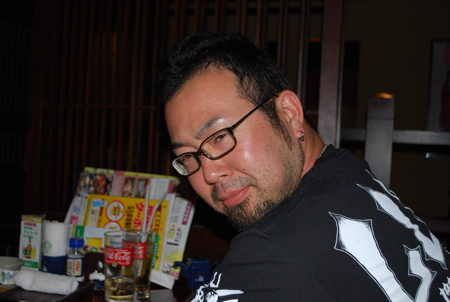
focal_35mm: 48
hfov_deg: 41.1
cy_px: 151
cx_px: 225
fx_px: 601
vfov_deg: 28.2
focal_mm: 32
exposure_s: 1/60
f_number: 4.8
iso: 200
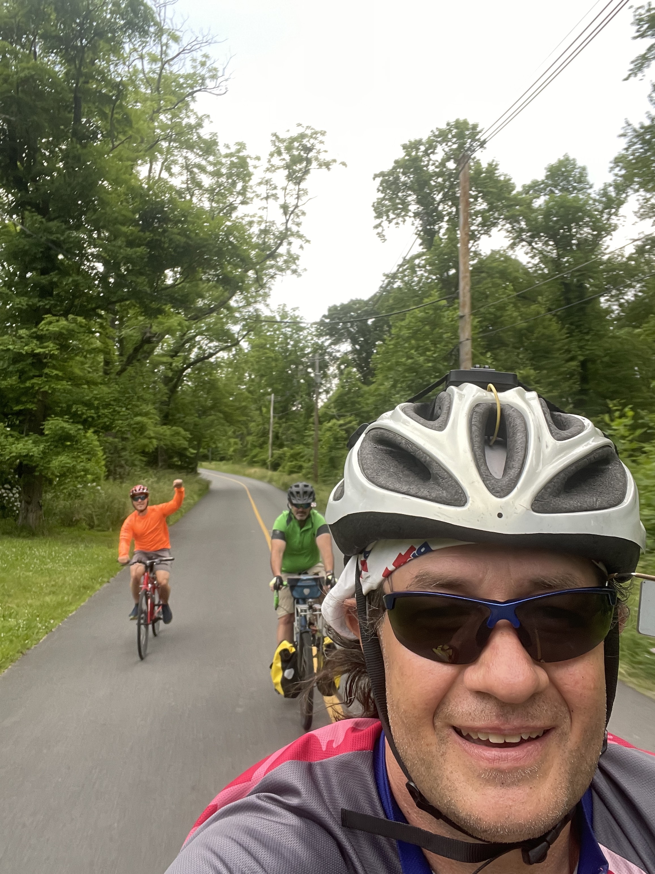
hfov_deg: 46.8
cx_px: 328
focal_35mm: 30
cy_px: 437
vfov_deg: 60.0
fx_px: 757
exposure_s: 1/62
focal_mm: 2.71
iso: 100
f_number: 2.2
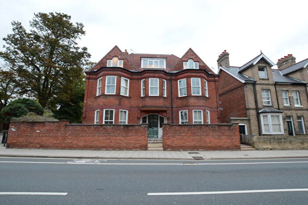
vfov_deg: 77.3
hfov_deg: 100.4
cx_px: 154
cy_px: 102
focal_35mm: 15
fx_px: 128
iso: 1000
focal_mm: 10
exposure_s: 1/15
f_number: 10
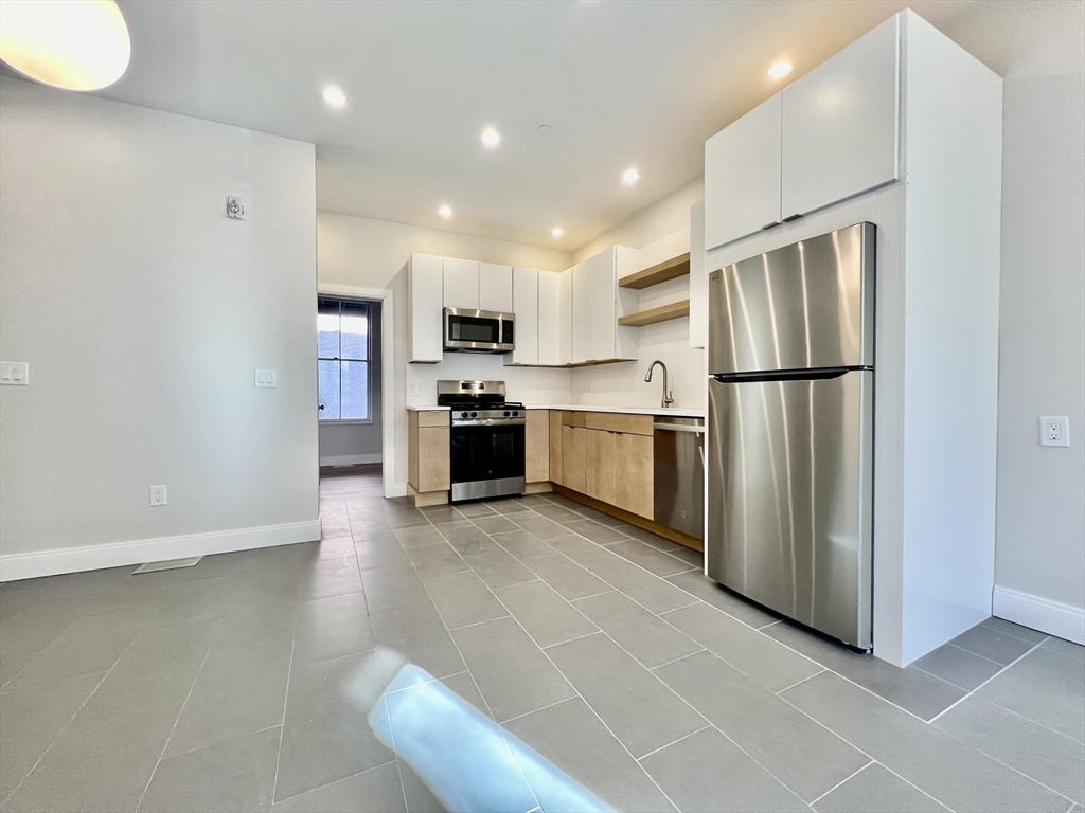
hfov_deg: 106.2
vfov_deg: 89.9
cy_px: 406
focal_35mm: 13
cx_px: 542
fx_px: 407
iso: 200
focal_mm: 1.57
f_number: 1.8
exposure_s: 1/120
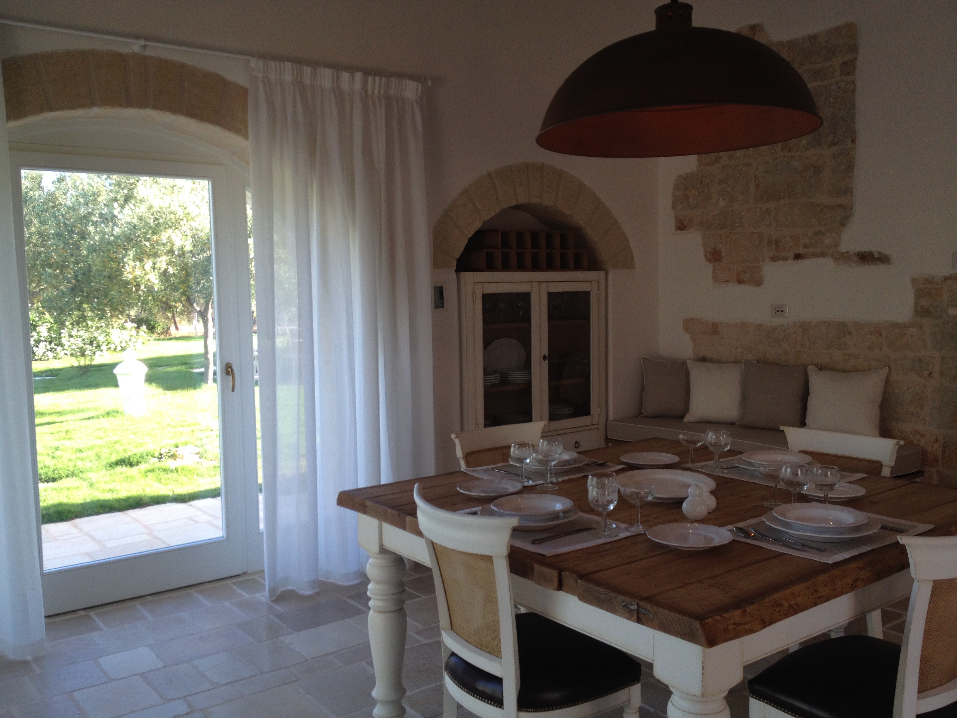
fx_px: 968
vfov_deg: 40.7
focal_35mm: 35
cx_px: 478
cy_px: 359
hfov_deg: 52.6
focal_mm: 4.28
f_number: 2.4
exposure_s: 1/120
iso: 64
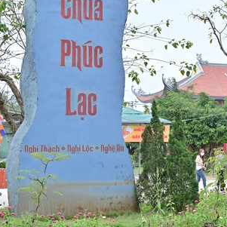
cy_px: 65
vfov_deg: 19.6
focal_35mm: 88
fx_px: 653
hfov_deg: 19.1
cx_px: 238
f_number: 8
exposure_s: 1/100
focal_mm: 48
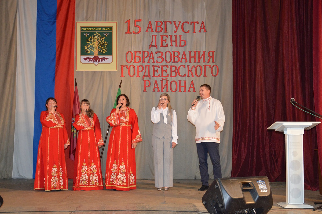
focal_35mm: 48
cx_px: 161
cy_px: 107
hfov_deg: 41.2
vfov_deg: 28.0
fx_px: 429
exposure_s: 1/60
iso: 1400
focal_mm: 32
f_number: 4.2
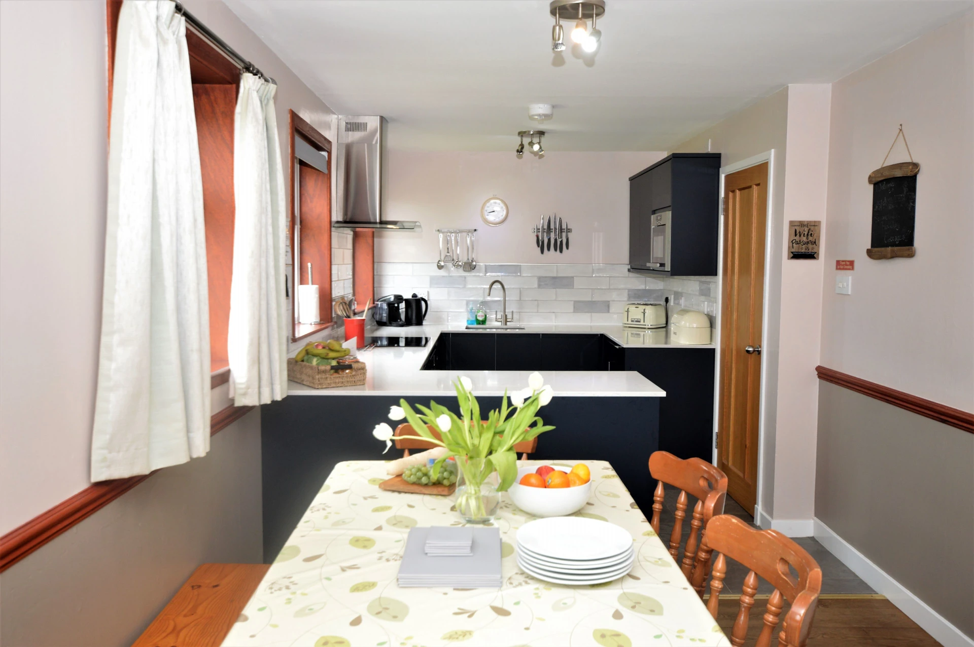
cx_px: 487
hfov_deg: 64.6
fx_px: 770
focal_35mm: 28
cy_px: 324
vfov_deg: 45.6
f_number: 4.5
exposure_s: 1/80
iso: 400
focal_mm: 19
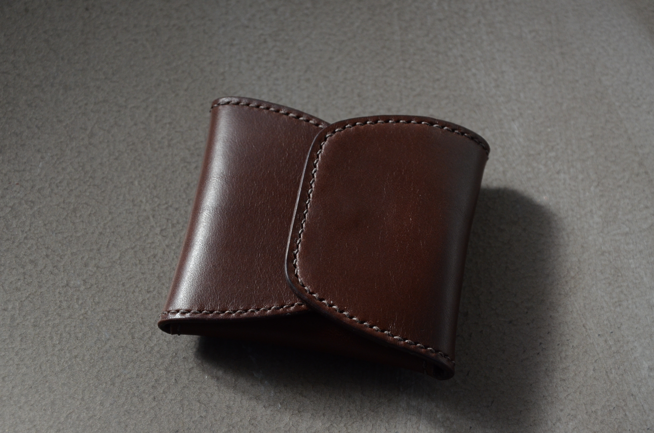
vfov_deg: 13.0
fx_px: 1904
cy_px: 216
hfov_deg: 19.5
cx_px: 327
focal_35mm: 105
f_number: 8
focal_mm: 70
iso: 1000
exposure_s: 1/640
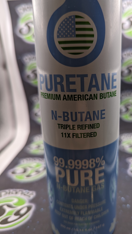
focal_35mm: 27
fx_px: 168
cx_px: 89
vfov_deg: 69.8
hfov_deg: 42.3
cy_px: 114
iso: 47
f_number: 1.85
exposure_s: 1/148
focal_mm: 6.81
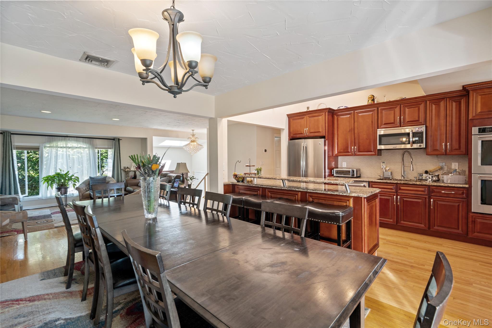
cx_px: 246
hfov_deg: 96.7
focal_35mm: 16
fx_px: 219
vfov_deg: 73.7
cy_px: 164
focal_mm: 16
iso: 800
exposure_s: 1/10
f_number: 5.6
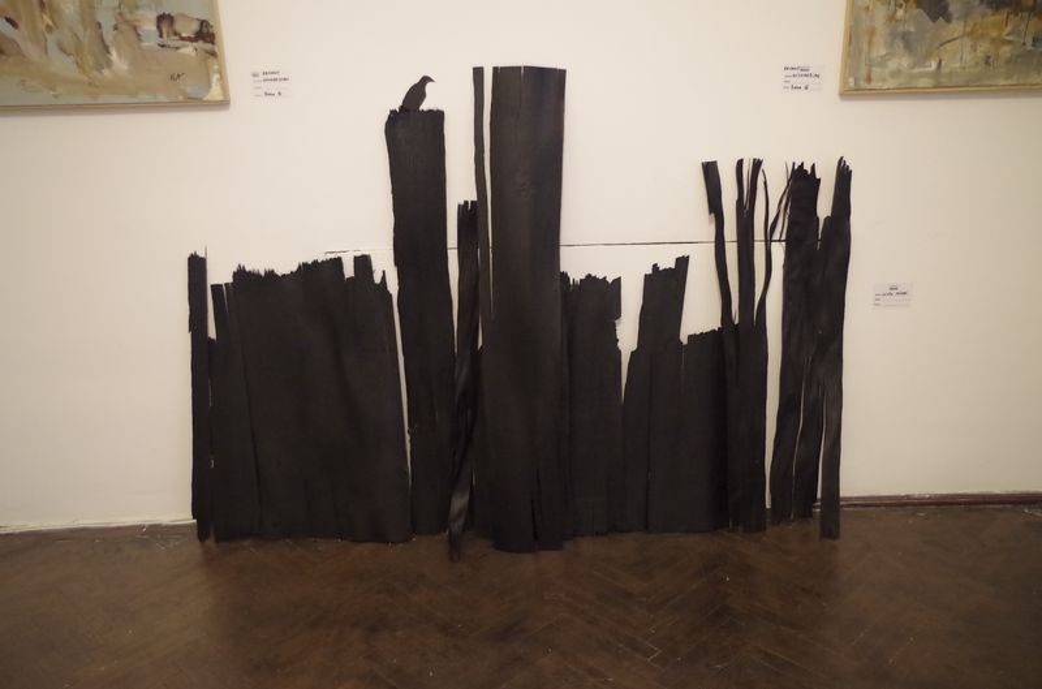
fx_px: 895
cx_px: 521
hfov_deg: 60.4
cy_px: 344
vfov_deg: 42.1
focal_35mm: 31
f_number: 4
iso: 3200
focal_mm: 21.25
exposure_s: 1/10
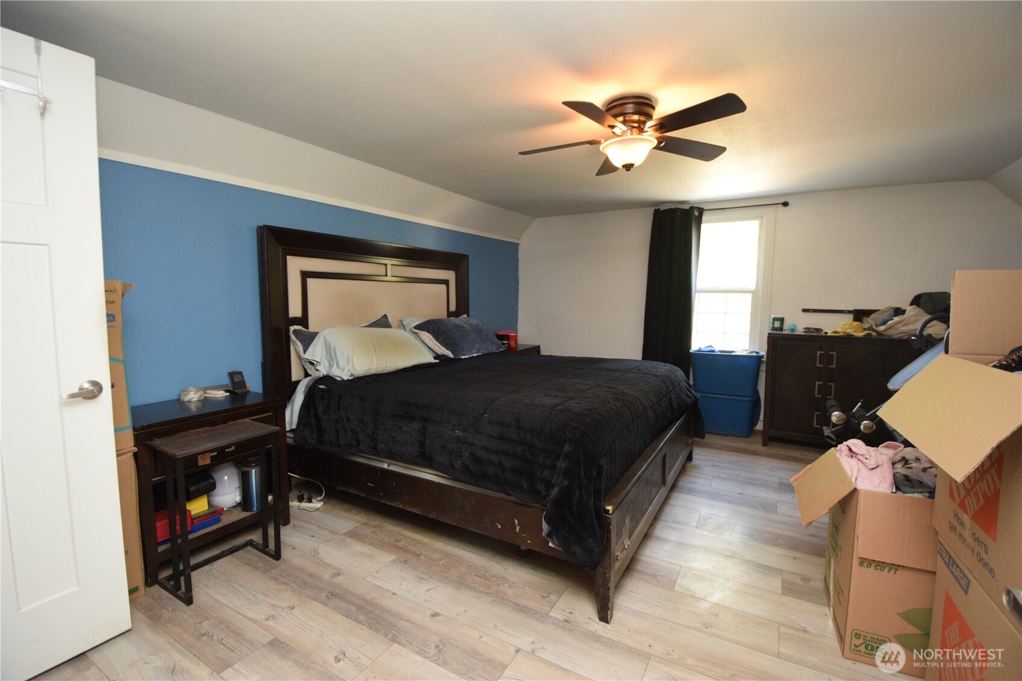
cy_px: 340
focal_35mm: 15
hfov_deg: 100.4
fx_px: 426
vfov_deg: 77.3
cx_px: 511
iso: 1400
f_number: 3.5
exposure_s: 1/60
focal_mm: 10
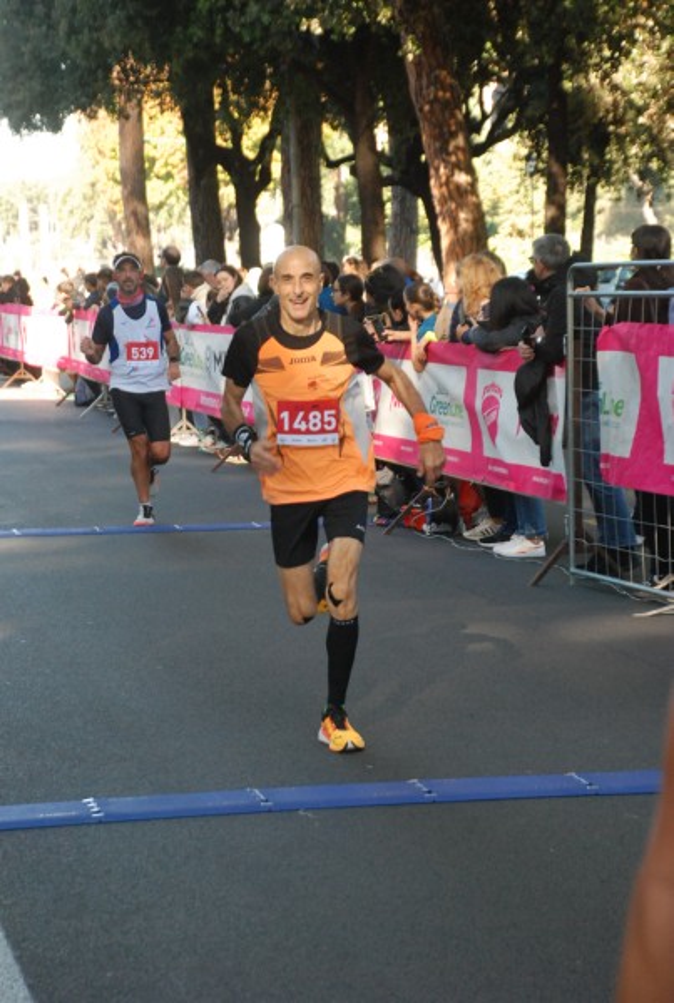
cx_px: 337
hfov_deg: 13.1
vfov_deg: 19.4
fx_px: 2933
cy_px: 502
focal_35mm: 105
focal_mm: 70
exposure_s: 1/250
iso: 1000
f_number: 5.6
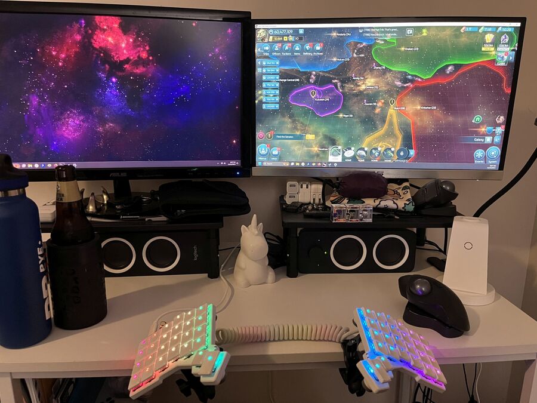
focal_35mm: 26
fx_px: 403
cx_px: 268
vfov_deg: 53.1
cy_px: 202
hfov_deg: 67.3
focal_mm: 5.1
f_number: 1.6
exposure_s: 1/36
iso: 640
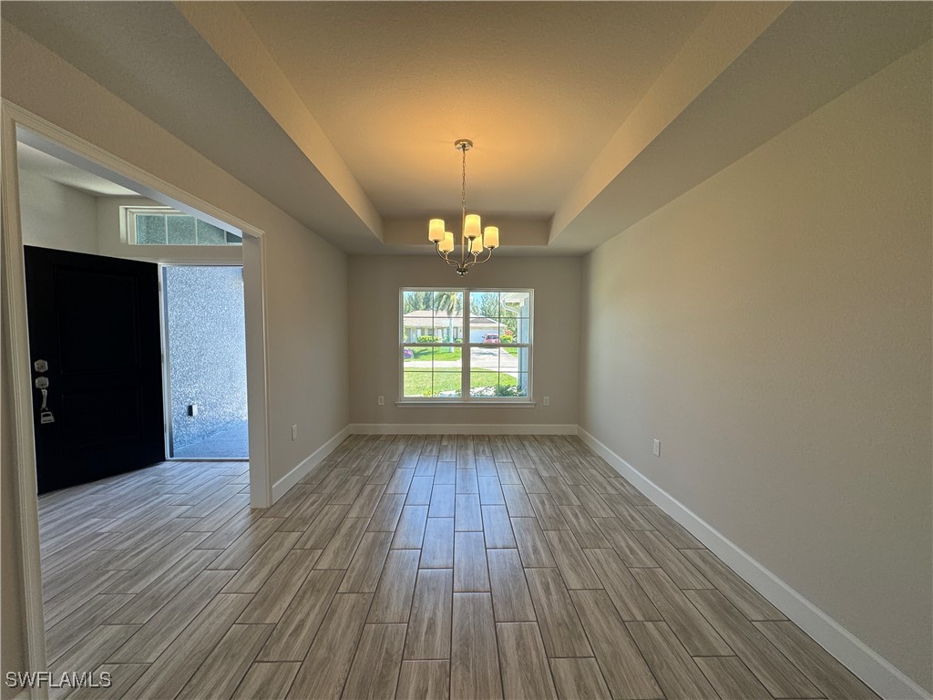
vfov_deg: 85.7
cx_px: 466
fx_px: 377
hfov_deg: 102.1
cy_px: 350
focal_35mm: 14
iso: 50
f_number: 2.2
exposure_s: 1/120
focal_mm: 2.22
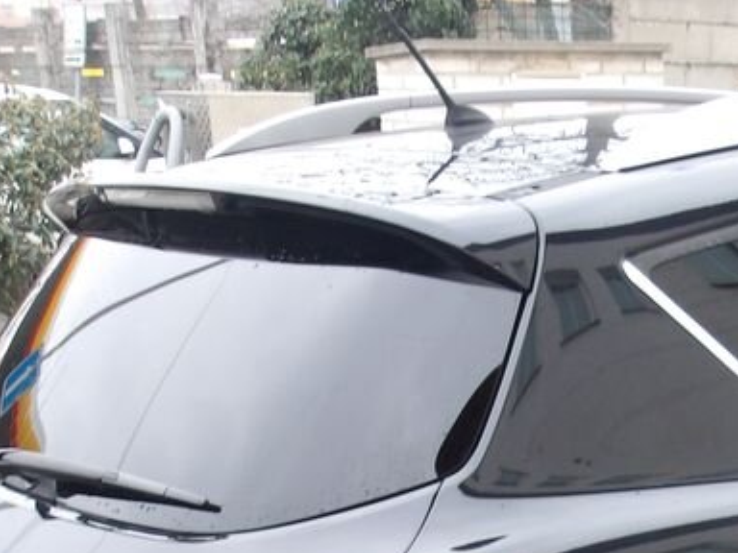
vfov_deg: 19.0
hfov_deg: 25.4
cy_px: 703
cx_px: 778
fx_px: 1535
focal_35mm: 72
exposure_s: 1/30
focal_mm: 4.9
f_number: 3
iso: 160
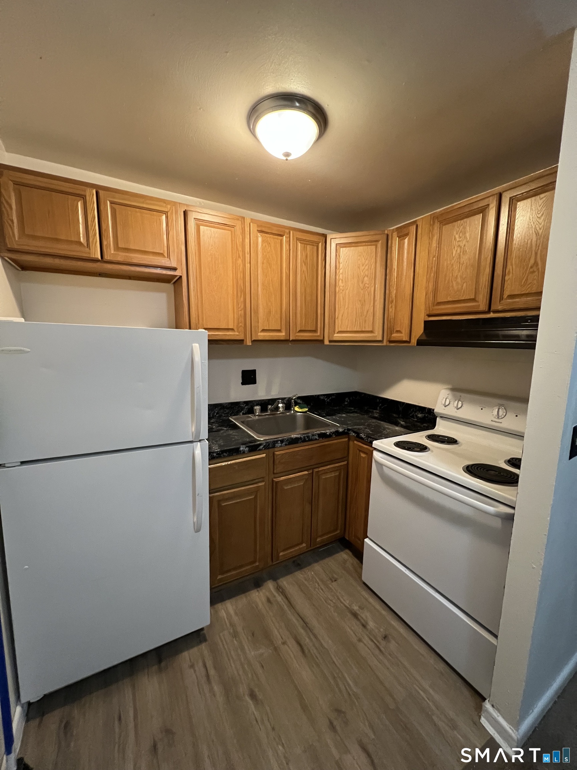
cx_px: 288
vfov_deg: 106.2
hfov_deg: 89.9
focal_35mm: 13
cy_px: 385
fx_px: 289
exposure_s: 1/40
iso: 800
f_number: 1.8
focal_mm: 1.57
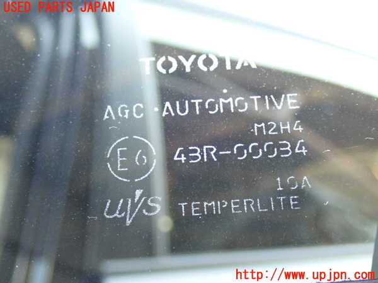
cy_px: 142
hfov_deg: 31.2
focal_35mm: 62
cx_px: 189
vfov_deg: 23.7
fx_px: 677
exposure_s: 1/60
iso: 400
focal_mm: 11.09
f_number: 3.6
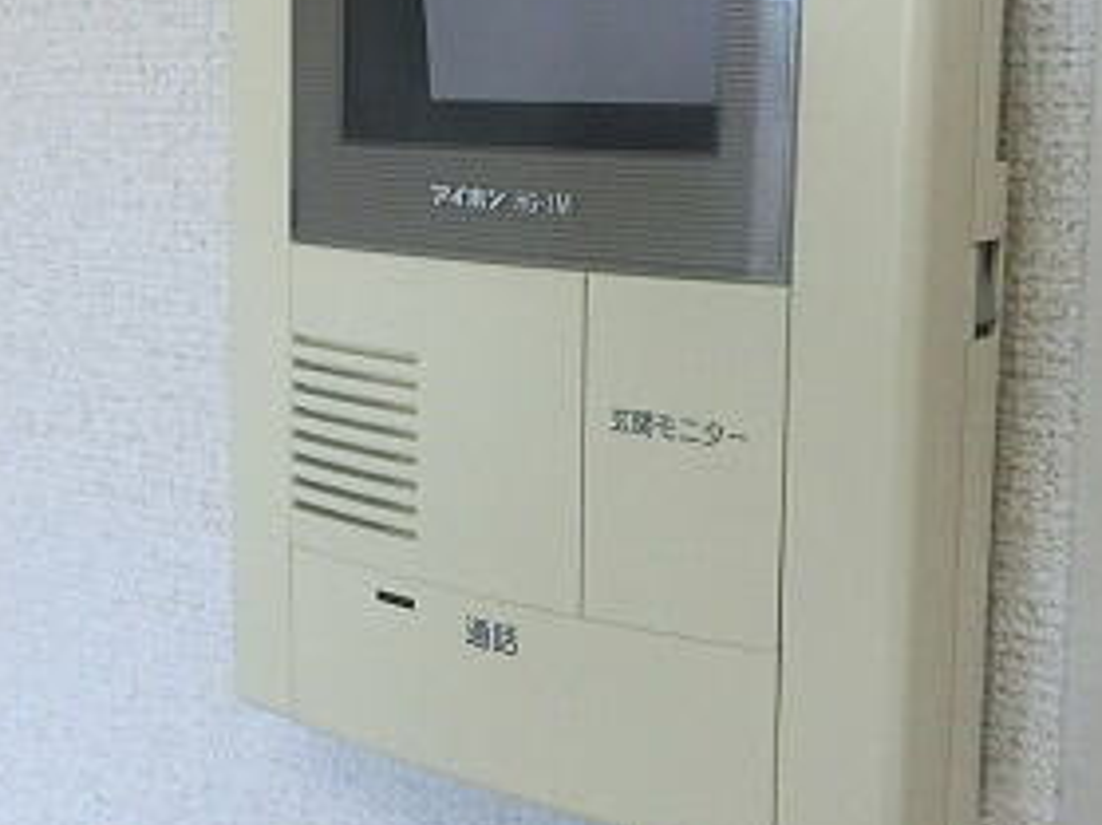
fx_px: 1814
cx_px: 387
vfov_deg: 25.6
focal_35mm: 57
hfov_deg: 33.6
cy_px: 310
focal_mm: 4.5
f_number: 3.5
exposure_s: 1/125
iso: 320
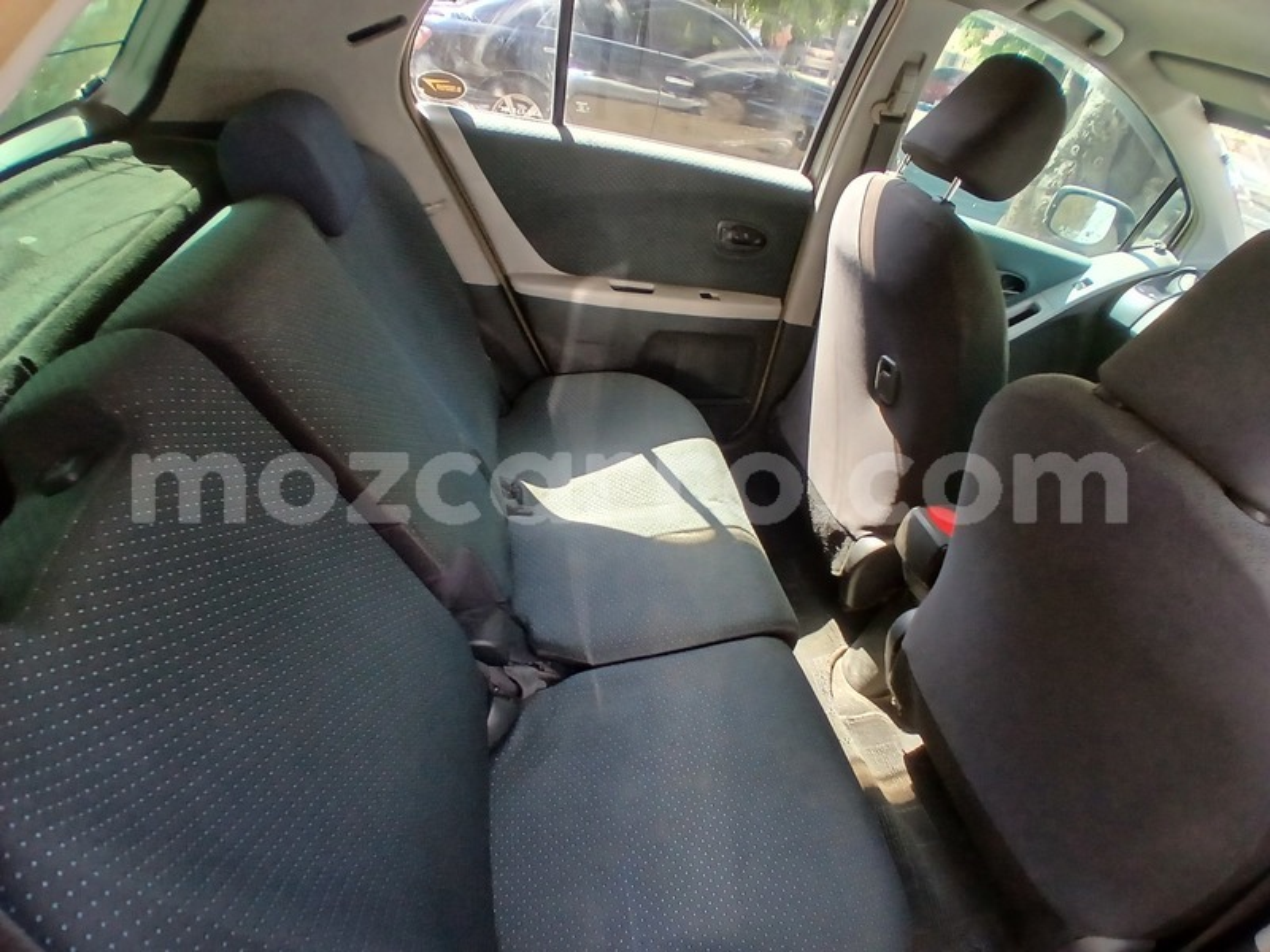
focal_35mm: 17
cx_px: 635
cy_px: 476
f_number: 2.2
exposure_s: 1/33
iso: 125
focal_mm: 1.4
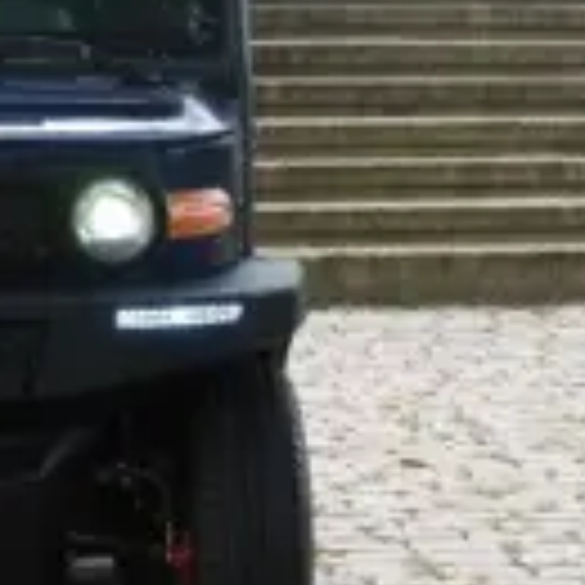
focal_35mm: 148
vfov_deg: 11.7
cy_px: 27
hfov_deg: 11.6
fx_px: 2830
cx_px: -99
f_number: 9
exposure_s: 1/125
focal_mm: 28
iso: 200
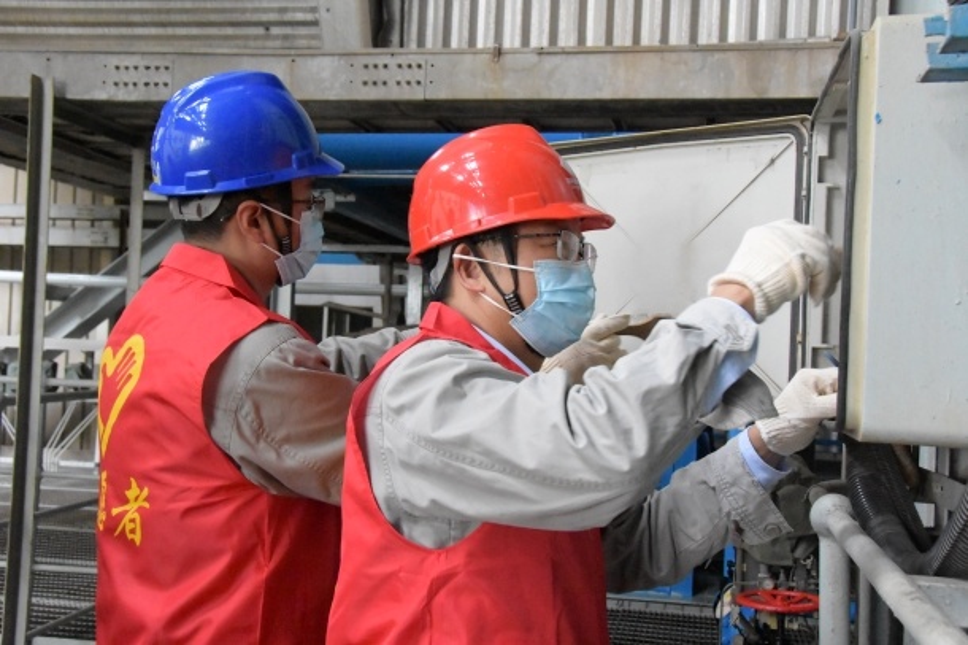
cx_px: 484
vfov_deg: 31.9
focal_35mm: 42
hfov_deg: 46.4
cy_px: 322
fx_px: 1129
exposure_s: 1/60
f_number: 8
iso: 12800
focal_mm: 28
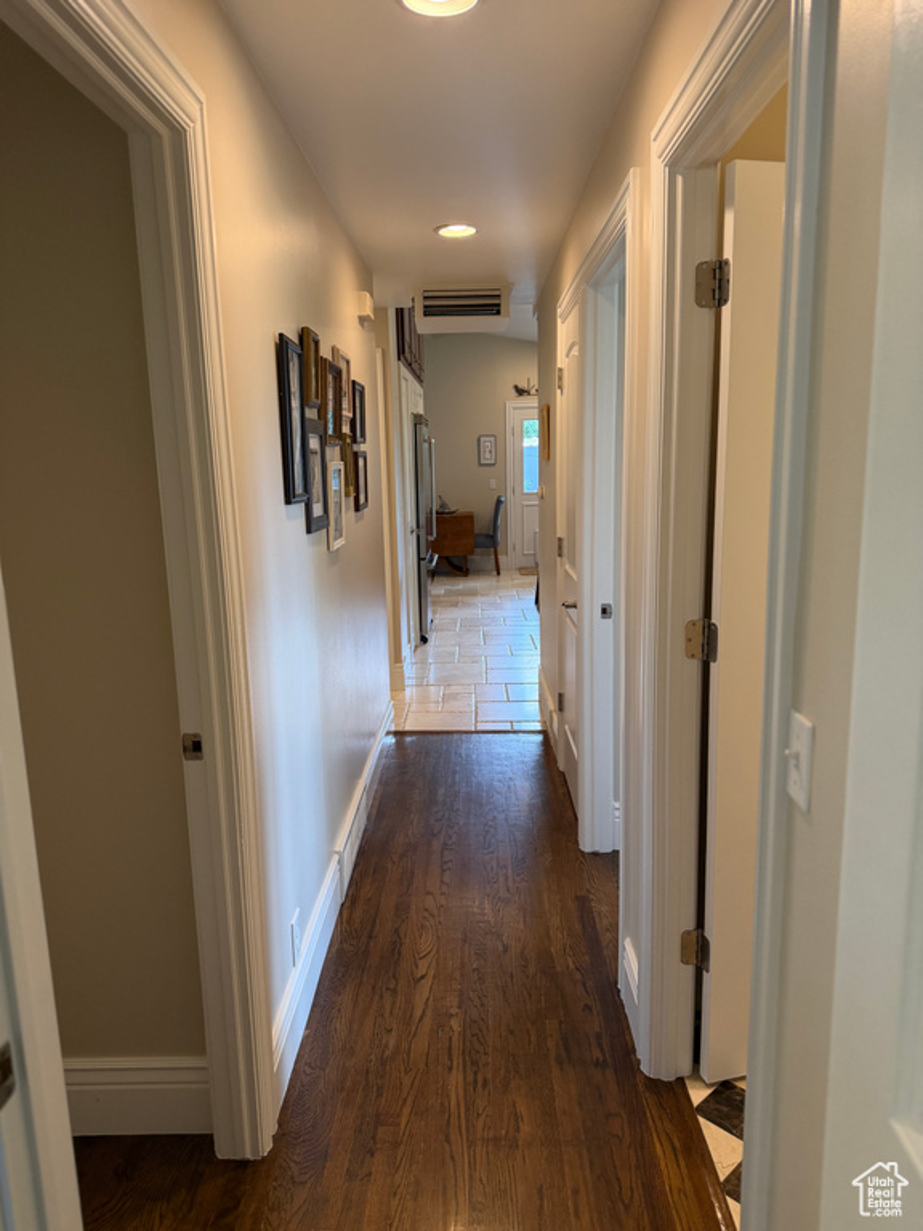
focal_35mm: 24
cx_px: 462
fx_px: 853
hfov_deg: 56.8
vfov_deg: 71.6
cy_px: 616
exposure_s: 1/120
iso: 250
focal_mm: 6.76
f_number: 1.78
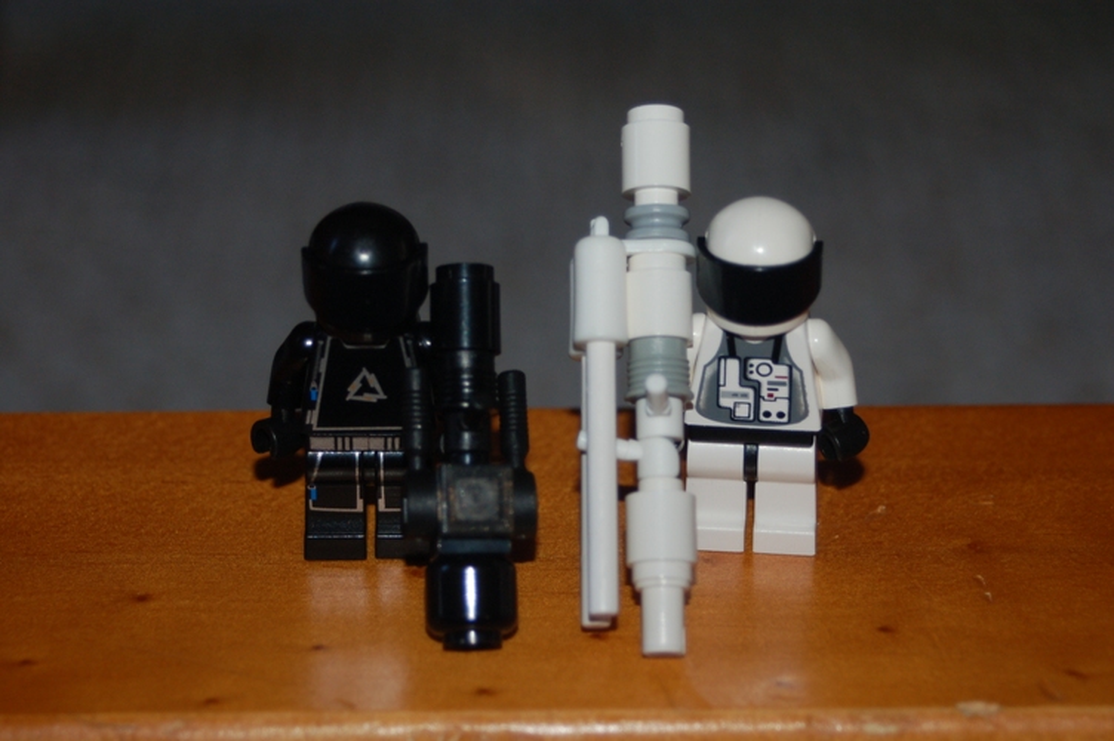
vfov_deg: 11.4
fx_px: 3710
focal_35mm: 120
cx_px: 557
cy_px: 370
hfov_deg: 17.1
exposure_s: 1/60
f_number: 5.6
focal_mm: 80
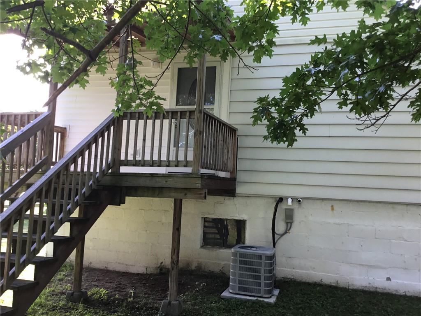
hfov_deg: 58.4
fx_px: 377
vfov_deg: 45.4
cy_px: 158
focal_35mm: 31
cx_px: 210
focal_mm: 3.3
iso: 50
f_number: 2.4
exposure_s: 1/120
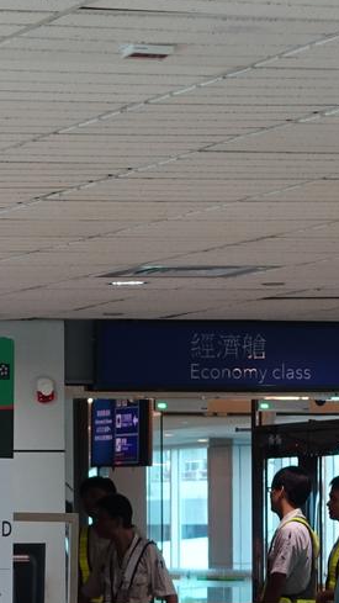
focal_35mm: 216
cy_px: 626
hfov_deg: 5.6
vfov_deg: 9.9
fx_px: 3452
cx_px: -143
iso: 200
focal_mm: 20.63
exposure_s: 1/60
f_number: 2.8
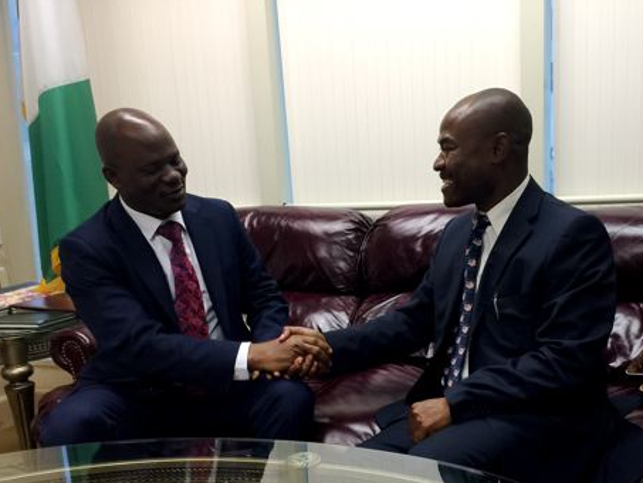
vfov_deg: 34.7
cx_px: 413
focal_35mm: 41
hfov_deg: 45.3
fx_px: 762
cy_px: 335
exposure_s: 1/15
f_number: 2.2
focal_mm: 4.15
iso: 40
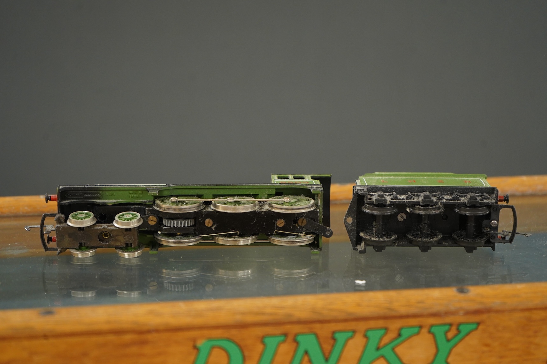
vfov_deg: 19.4
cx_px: 274
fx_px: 1063
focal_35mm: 70
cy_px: 182
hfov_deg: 28.9
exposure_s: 1/100
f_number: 5.6
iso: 2500
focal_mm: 70
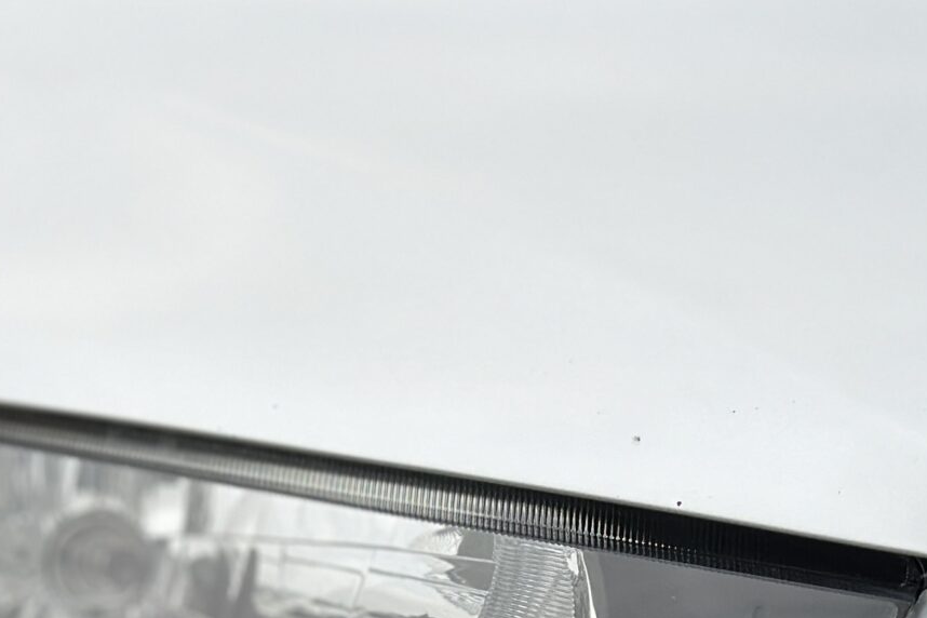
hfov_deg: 13.5
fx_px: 3836
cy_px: 761
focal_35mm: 149
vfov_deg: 9.1
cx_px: -43
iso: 80
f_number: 1.78
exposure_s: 1/552
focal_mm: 6.86
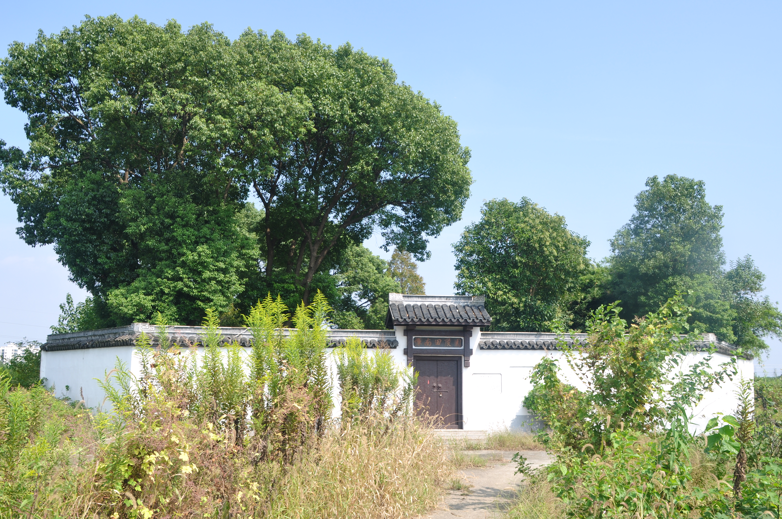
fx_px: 814
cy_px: 260
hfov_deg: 51.3
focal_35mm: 38
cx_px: 391
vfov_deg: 35.4
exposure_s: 1/160
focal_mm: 25
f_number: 9
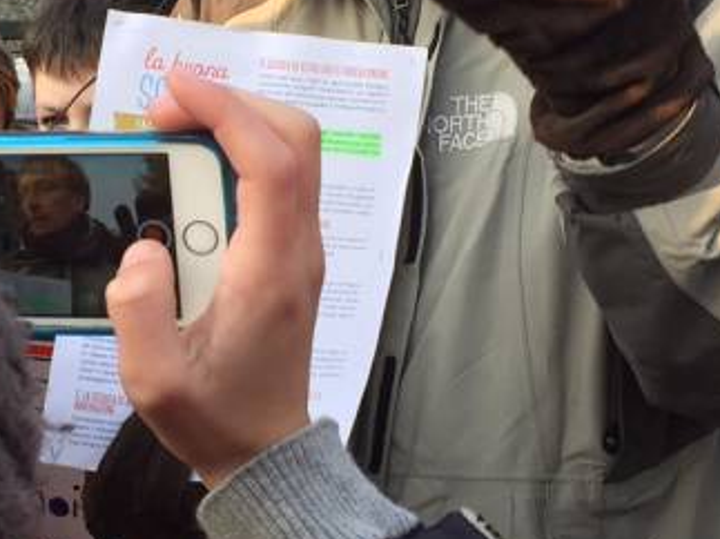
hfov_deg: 21.2
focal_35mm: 92
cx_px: 214
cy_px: 249
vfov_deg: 16.1
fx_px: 1913
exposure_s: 1/114
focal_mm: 4.15
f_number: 2.2
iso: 32
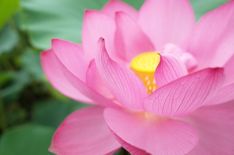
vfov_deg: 46.2
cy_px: 78
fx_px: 182
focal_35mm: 28
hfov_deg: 65.6
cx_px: 117
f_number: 2.8
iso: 100
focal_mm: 18.3
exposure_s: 1/500
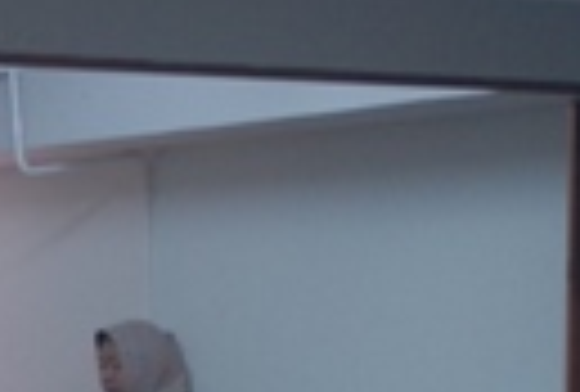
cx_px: -531
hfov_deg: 9.3
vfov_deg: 6.5
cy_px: 784
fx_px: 3363
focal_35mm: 208
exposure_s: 1/30
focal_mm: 28
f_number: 4
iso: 400
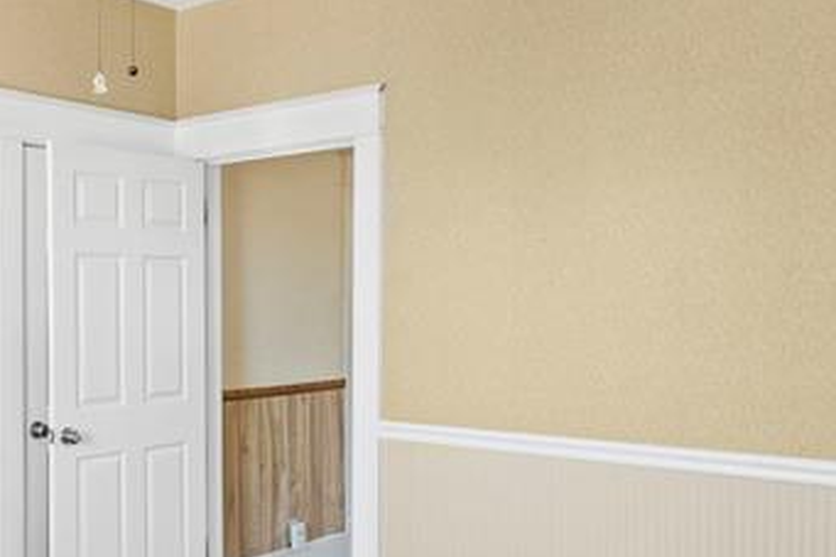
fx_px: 975
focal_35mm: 42
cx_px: 213
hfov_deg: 44.9
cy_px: 319
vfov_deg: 31.8
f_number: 8
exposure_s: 1/2
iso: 500
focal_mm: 14
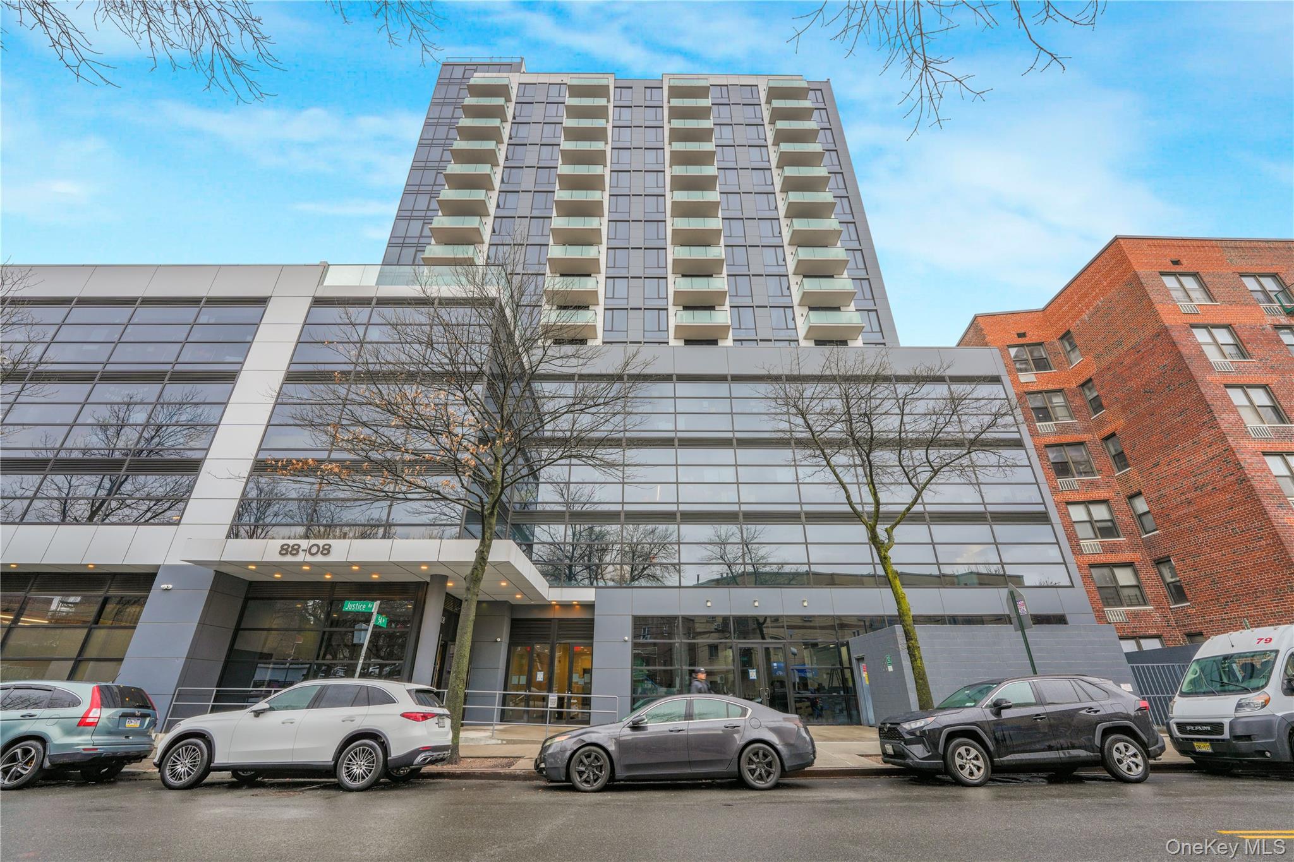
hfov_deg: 104.3
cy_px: 431
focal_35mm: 14
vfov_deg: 81.2
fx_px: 503
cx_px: 647
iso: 100
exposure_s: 1/20
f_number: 9
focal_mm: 14
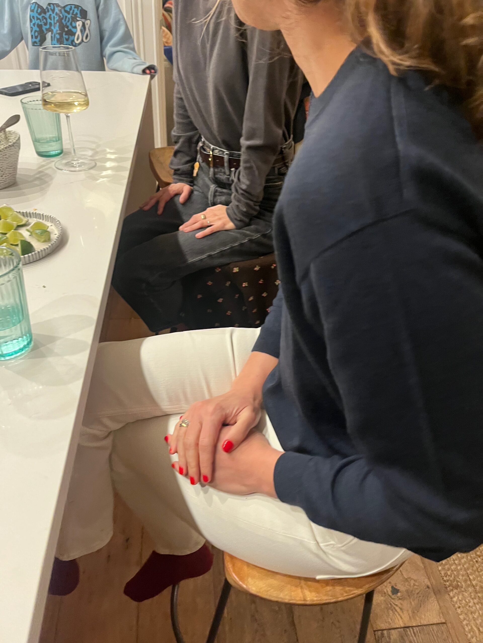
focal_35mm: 26
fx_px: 484
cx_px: 242
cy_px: 322
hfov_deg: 53.1
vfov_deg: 67.3
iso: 500
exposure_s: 1/39
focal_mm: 5.1
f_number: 1.6
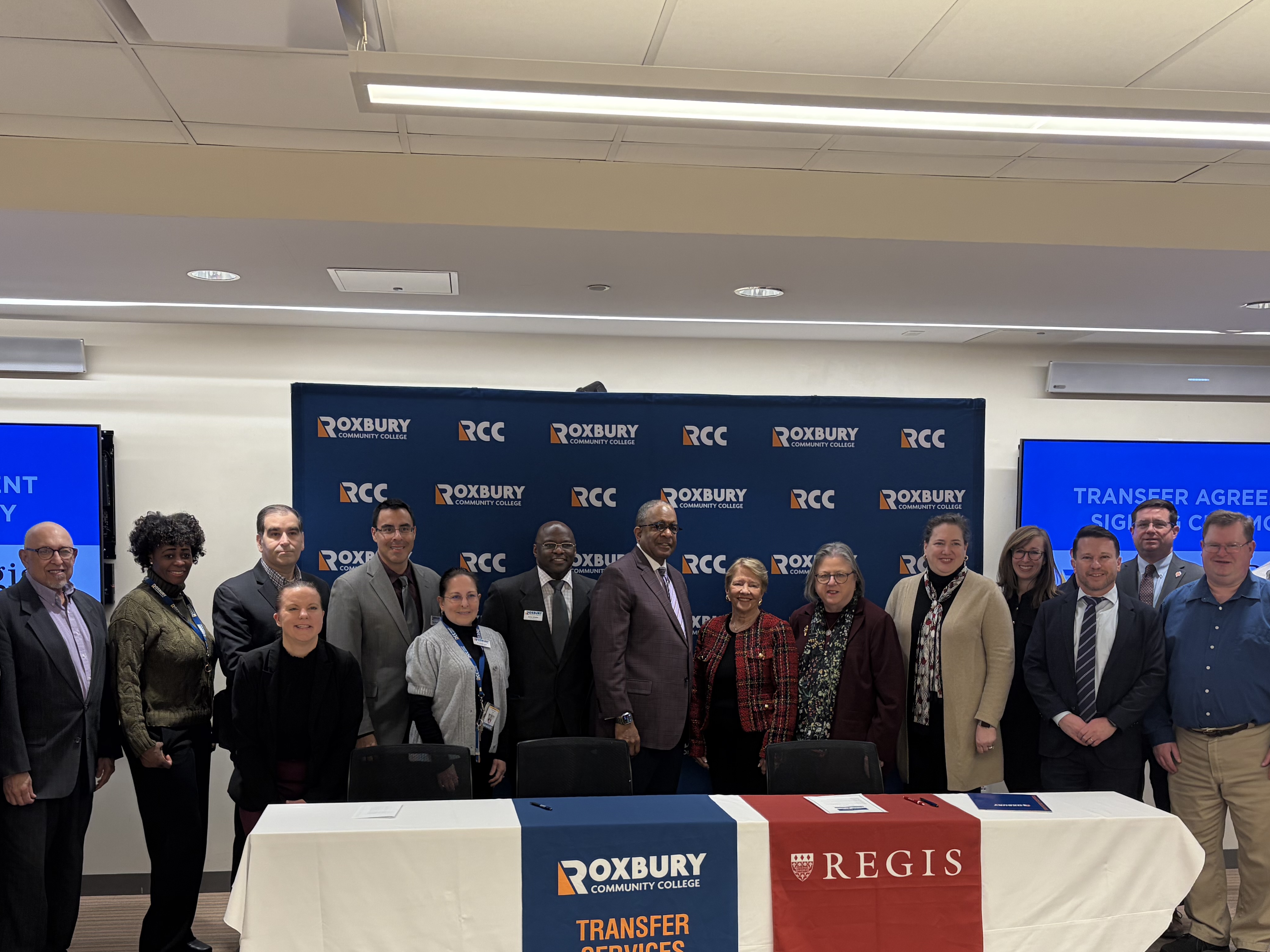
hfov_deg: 51.3
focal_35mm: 36
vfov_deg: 39.3
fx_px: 1321
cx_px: 616
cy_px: 620
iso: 160
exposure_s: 1/120
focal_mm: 5.96
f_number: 1.6
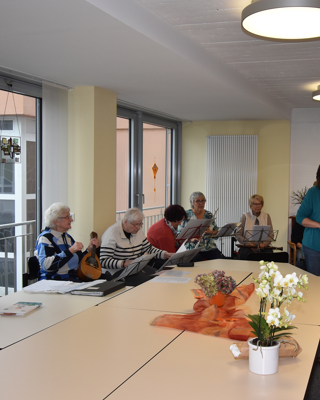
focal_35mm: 43
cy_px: 202
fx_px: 509
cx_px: 231
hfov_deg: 34.3
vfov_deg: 42.9
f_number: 5.6
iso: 800
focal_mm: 20
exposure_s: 1/100
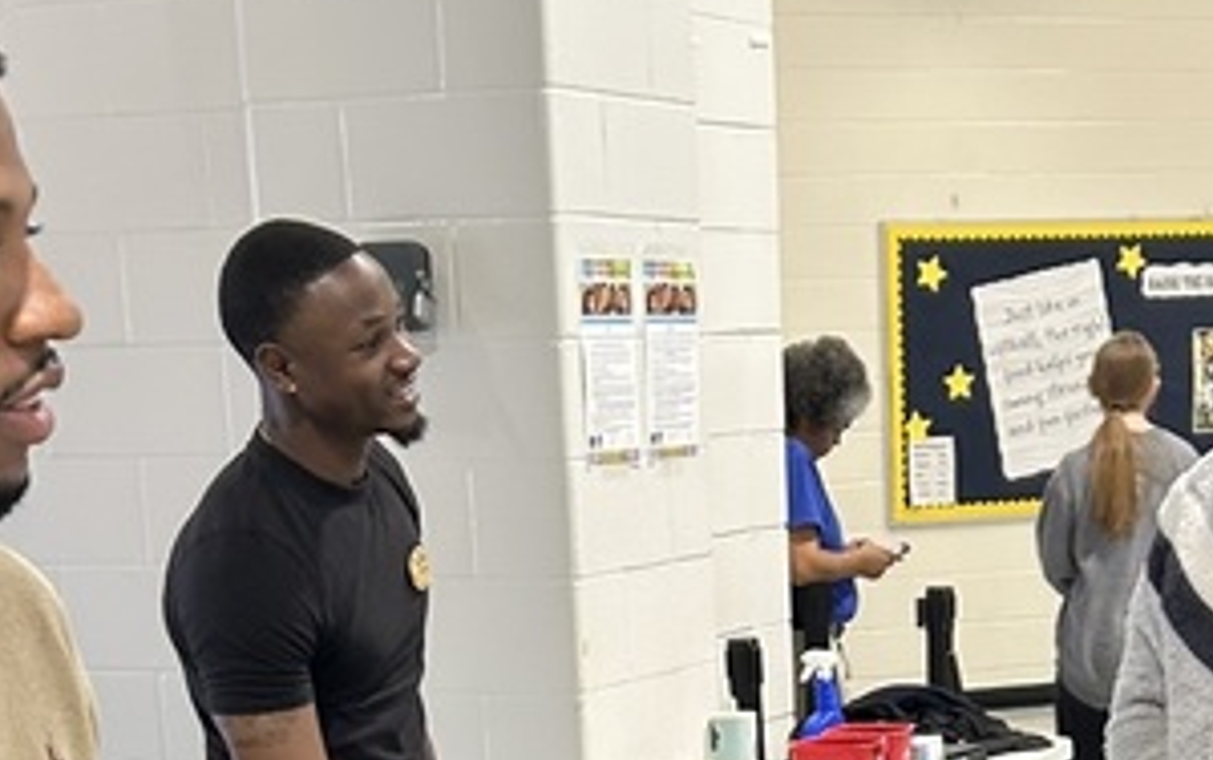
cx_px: 833
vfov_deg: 13.2
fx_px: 3110
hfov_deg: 22.0
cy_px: 1104
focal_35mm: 94
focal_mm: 5.7
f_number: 1.5
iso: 80
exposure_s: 1/60
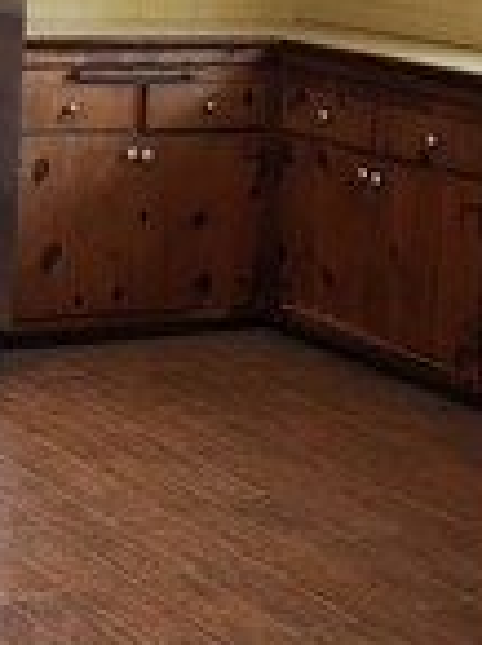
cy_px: -53
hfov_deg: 13.9
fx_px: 1881
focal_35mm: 101
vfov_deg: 18.8
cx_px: -190
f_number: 1.8
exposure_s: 1/120
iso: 125
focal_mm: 6.4
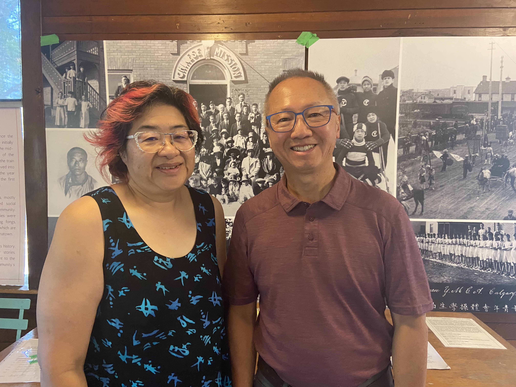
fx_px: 388
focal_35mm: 26
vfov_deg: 53.1
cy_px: 194
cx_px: 258
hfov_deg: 67.3
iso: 640
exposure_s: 1/40
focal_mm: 4.25
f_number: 1.8
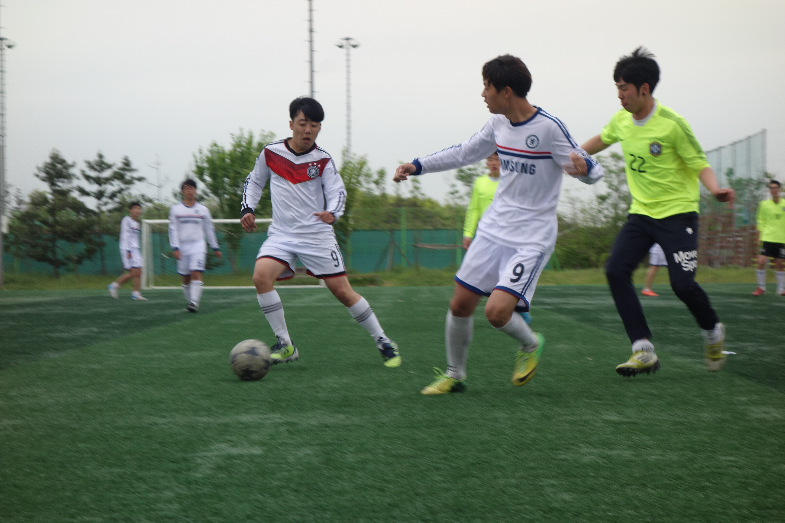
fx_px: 2180
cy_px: 262
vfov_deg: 13.7
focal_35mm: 100
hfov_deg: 20.4
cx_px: 392
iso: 160
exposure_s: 1/125
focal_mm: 37.1
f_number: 6.3
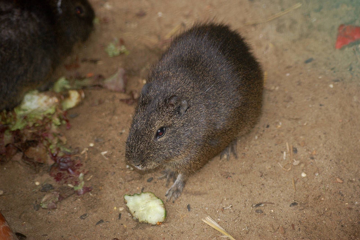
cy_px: 120
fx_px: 1289
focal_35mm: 129
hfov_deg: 15.9
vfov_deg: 10.6
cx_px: 180
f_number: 4.5
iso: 400
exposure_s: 1/60
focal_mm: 86
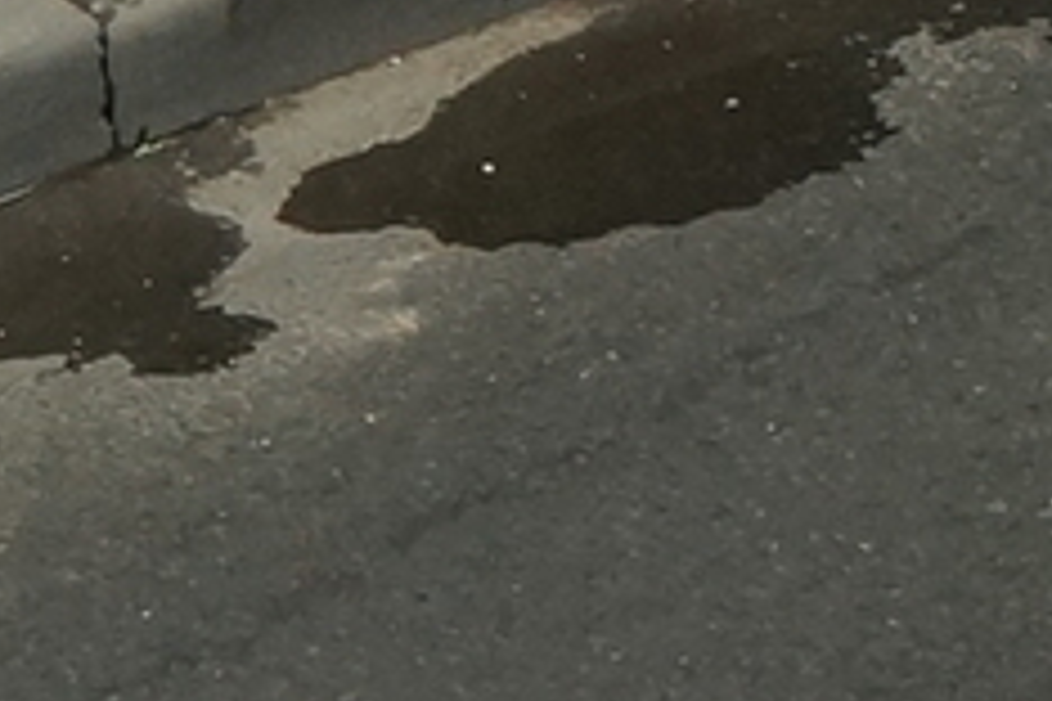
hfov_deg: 1.0
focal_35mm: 2051
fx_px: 59930
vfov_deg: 0.7
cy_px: -1402
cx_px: 3237
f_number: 9
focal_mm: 200
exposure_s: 1/1000
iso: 500
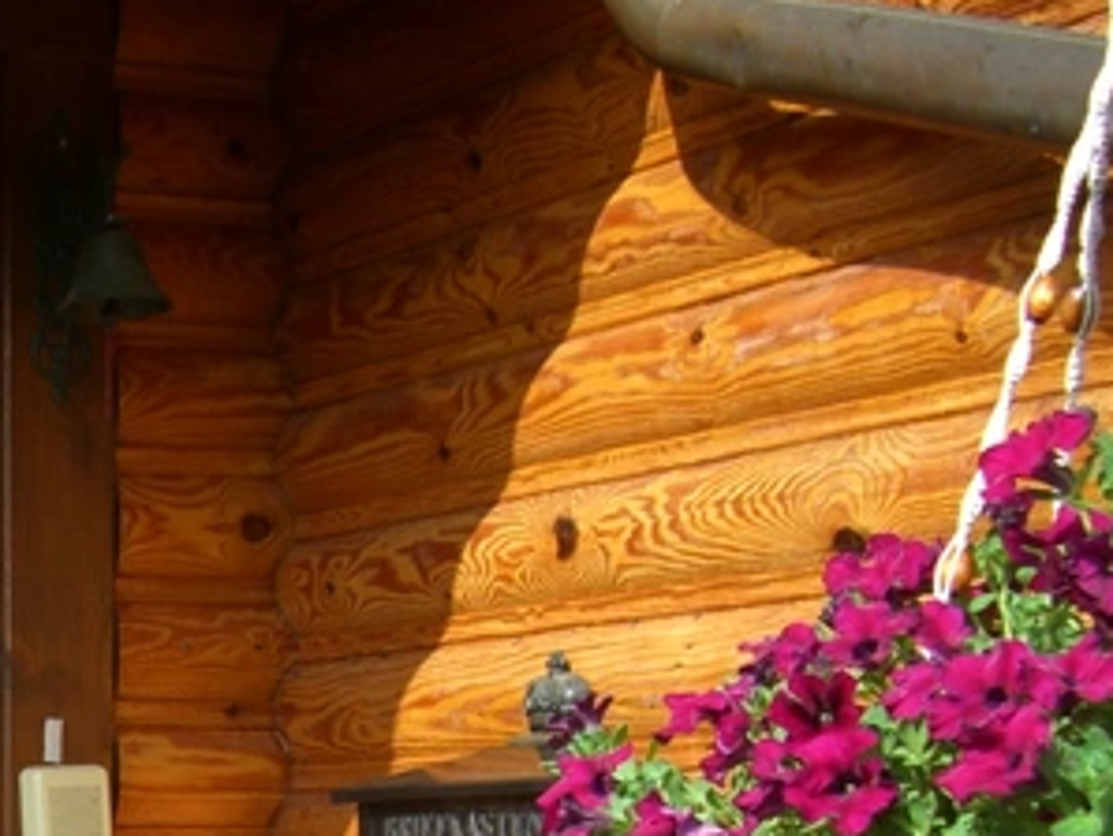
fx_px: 3282
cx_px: -224
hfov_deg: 18.3
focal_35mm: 102
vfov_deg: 14.0
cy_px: 1060
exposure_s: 1/500
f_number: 2.8
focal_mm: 7.9
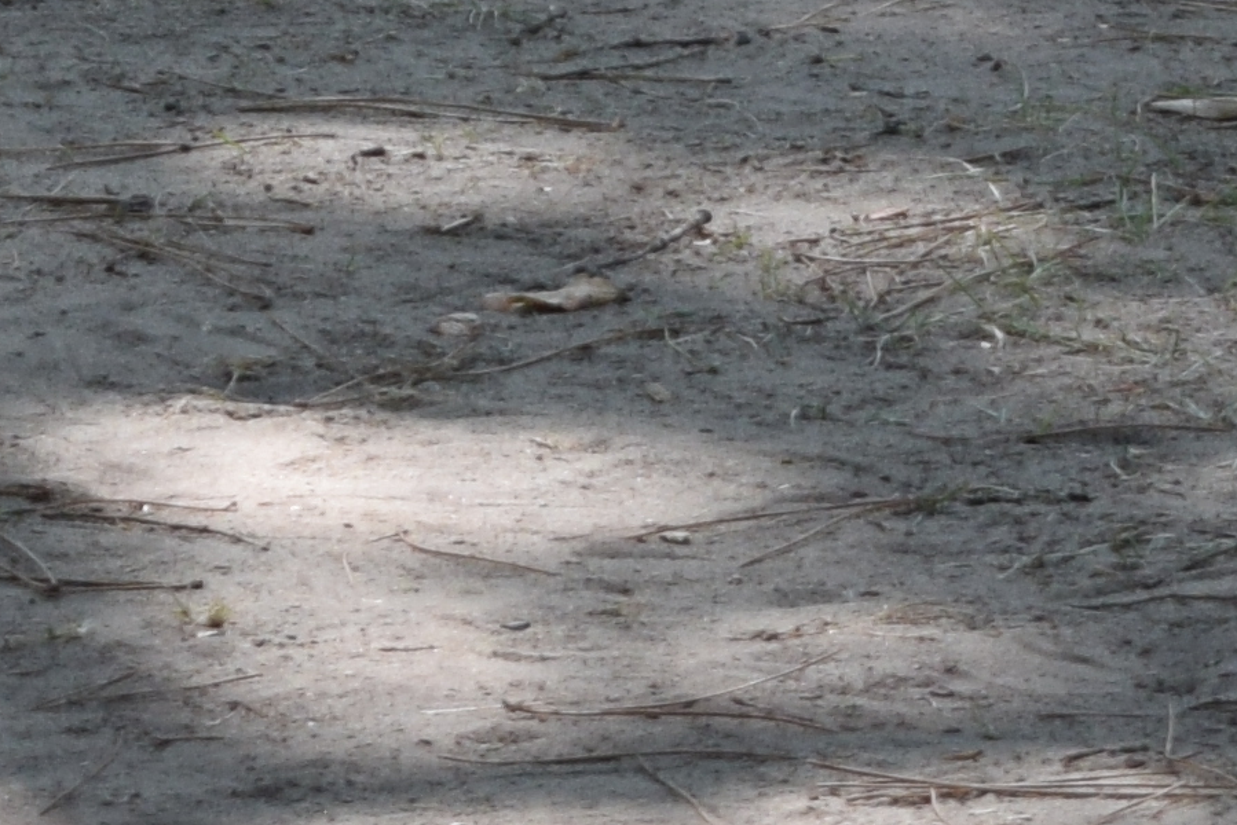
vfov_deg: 2.5
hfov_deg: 3.7
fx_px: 18915
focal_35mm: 550
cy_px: -1370
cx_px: -637
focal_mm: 55
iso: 400
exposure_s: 1/200
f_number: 7.1
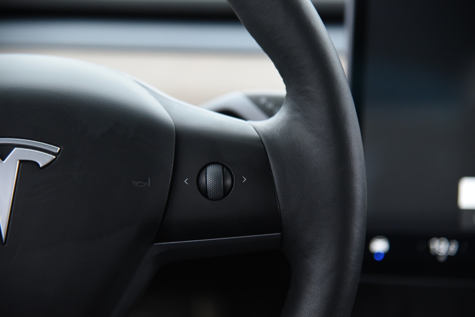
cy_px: 158
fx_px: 1386
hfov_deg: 19.4
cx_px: 238
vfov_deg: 13.1
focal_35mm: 105
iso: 4000
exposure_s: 1/20
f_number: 4
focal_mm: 105
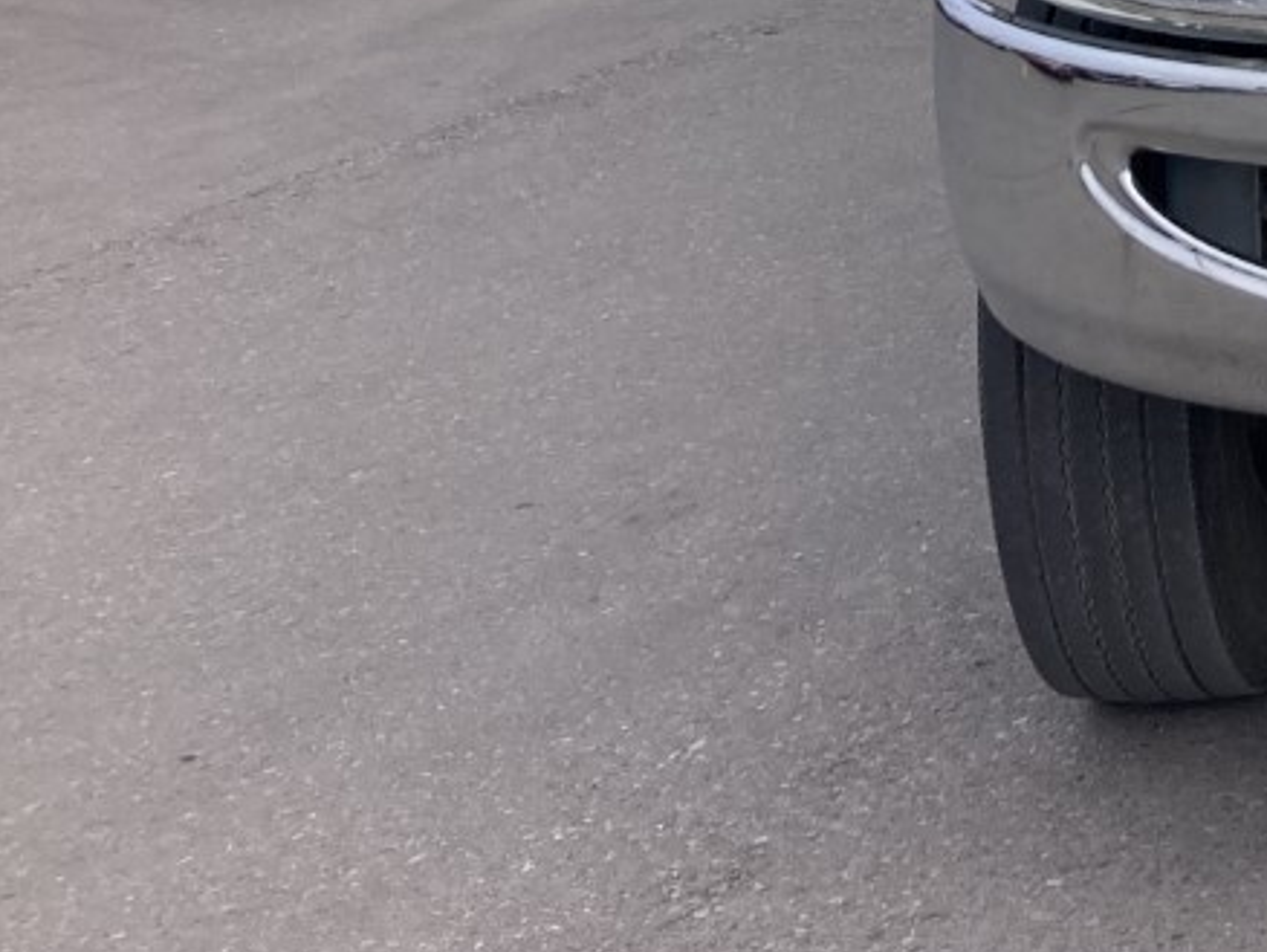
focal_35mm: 92
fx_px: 3369
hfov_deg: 18.5
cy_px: -501
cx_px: 1981
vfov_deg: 14.9
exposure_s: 1/2288
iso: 20
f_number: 1.8
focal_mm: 3.99
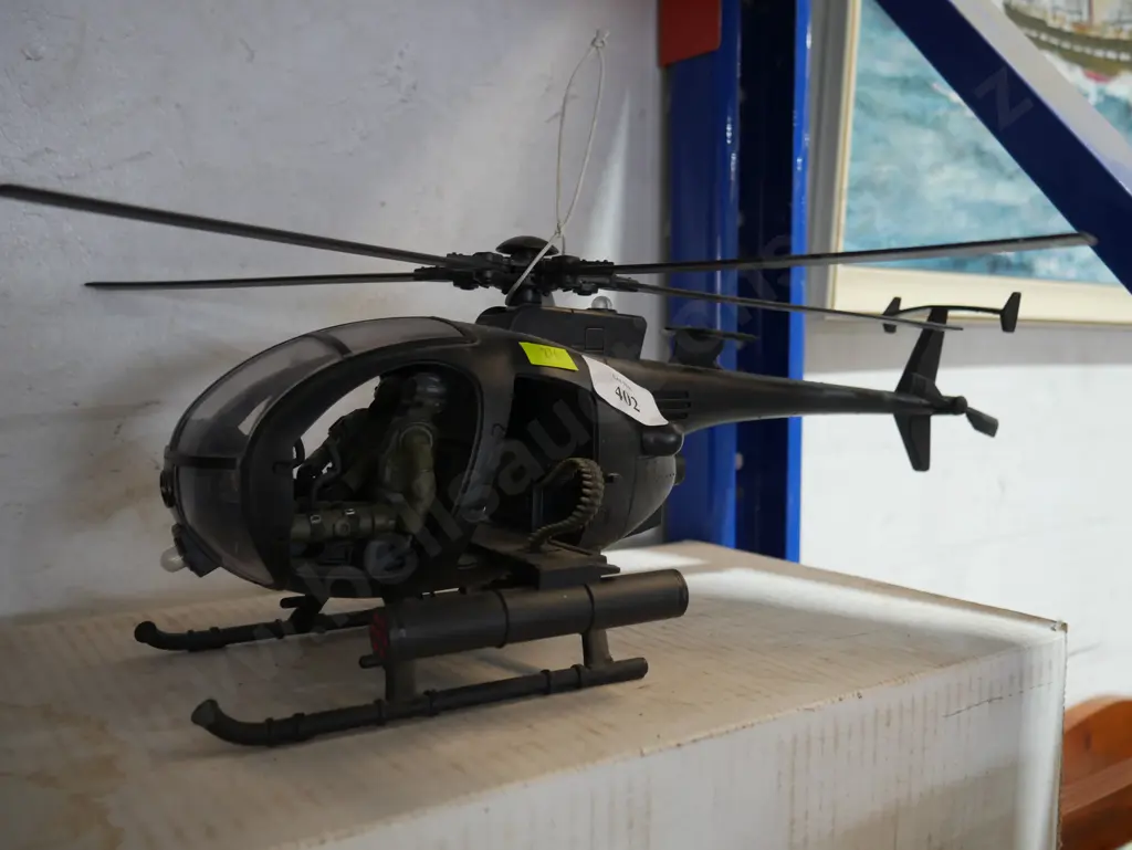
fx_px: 1047
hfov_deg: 56.8
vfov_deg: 44.2
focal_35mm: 32
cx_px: 566
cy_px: 425
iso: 640
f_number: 3.6
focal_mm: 16
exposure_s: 1/60
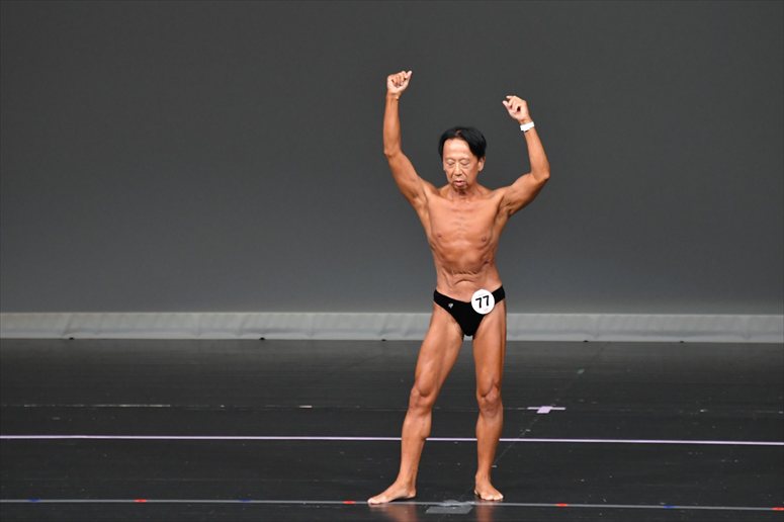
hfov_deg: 6.5
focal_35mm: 315
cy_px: 261
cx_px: 392
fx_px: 6857
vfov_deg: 4.4
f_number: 5.6
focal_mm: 210
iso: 4000
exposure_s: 1/400
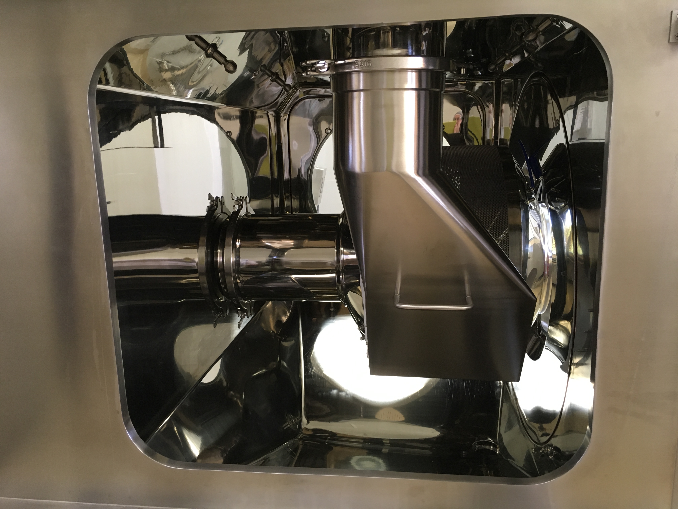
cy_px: 254
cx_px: 339
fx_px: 568
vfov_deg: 48.2
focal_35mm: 29
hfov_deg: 61.7
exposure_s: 1/33
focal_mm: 4.15
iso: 125
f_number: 2.2
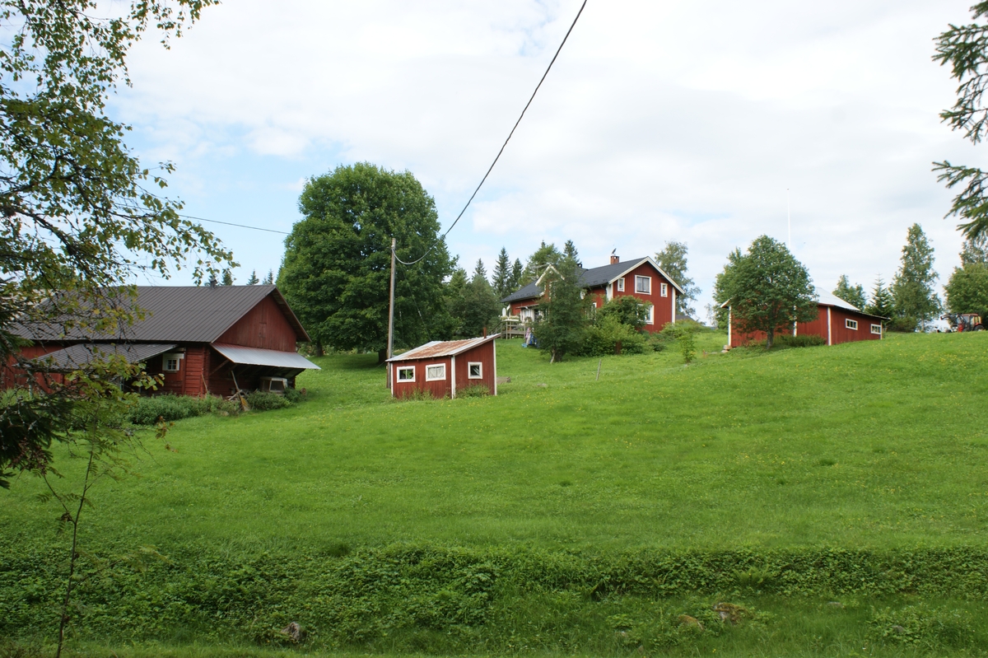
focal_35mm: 30
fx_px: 823
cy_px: 329
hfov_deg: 62.0
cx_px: 494
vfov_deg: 43.6
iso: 100
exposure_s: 1/80
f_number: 9
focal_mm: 20
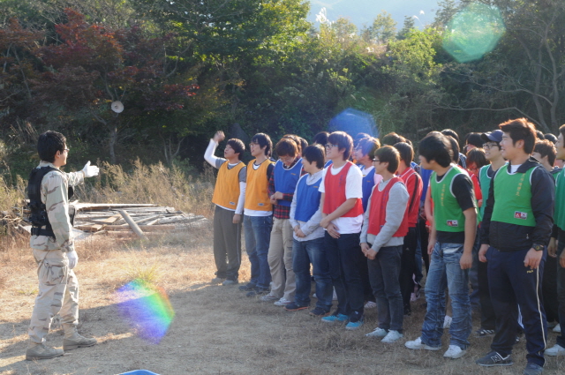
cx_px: 282
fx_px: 823
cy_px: 188
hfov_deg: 37.9
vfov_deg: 25.7
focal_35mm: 52
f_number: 13
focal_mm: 35
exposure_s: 1/30
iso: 200
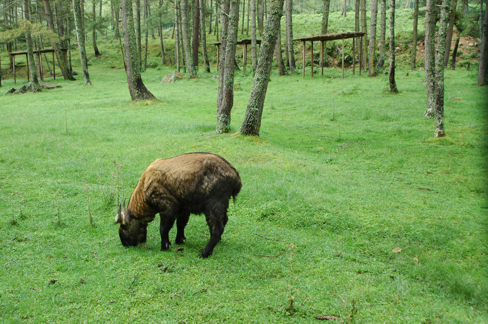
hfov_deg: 53.2
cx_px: 244
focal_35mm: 36
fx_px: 488
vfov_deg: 36.8
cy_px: 162
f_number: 7.1
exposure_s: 1/40
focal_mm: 24
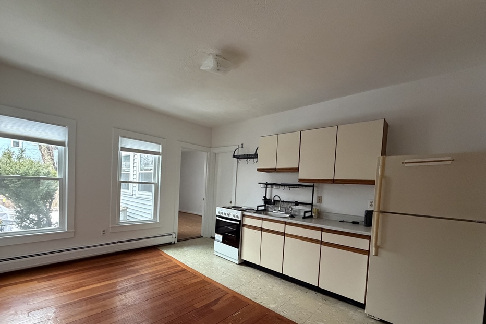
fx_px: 216
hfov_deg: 96.5
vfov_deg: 73.0
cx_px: 223
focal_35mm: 16
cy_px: 194
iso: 800
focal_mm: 2.22
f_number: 2.2
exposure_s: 1/60
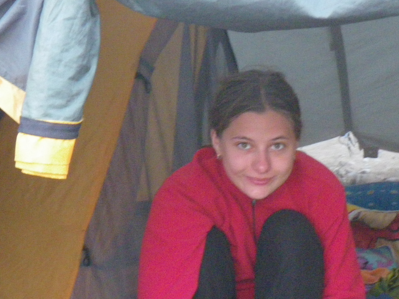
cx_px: 294
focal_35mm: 107
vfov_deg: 13.8
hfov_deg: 18.3
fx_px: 1233
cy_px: 230
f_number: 4.6
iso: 800
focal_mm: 11.1
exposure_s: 1/25
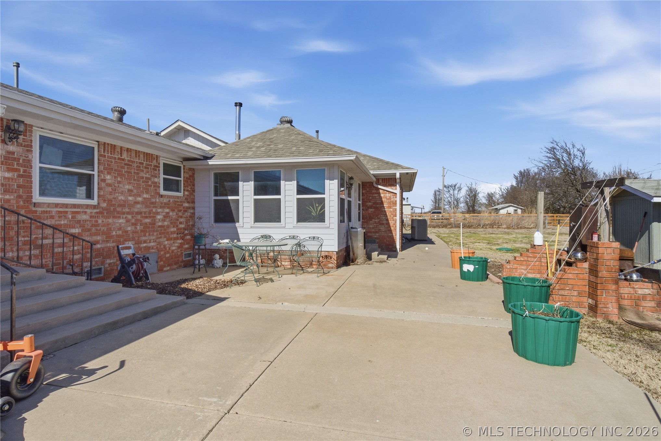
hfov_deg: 90.0
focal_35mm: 18
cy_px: 220
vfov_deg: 67.4
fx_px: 330
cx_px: 330
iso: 800
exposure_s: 1/8000
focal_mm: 18
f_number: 11
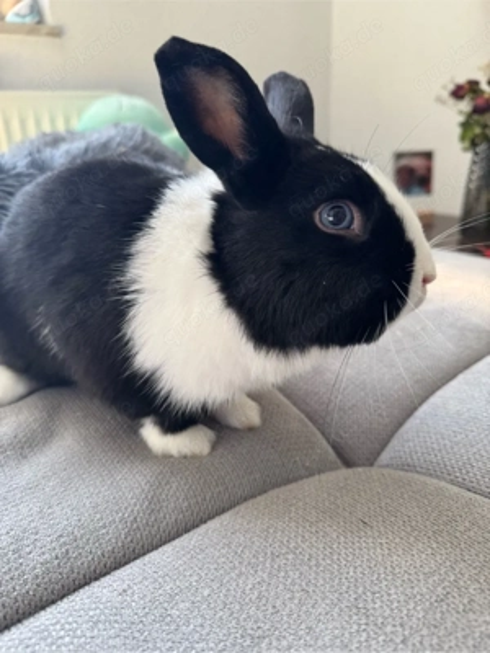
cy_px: 326
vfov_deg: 71.6
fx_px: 453
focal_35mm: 24
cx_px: 245
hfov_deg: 56.8
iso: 100
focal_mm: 6.76
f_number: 1.78
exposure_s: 1/121
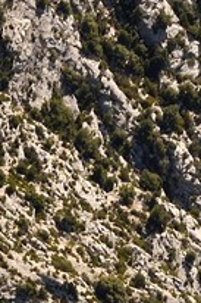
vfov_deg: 4.6
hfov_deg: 3.2
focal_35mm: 427
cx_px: 505
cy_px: -603
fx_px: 3582
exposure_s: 1/800
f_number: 5.6
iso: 200
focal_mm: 55
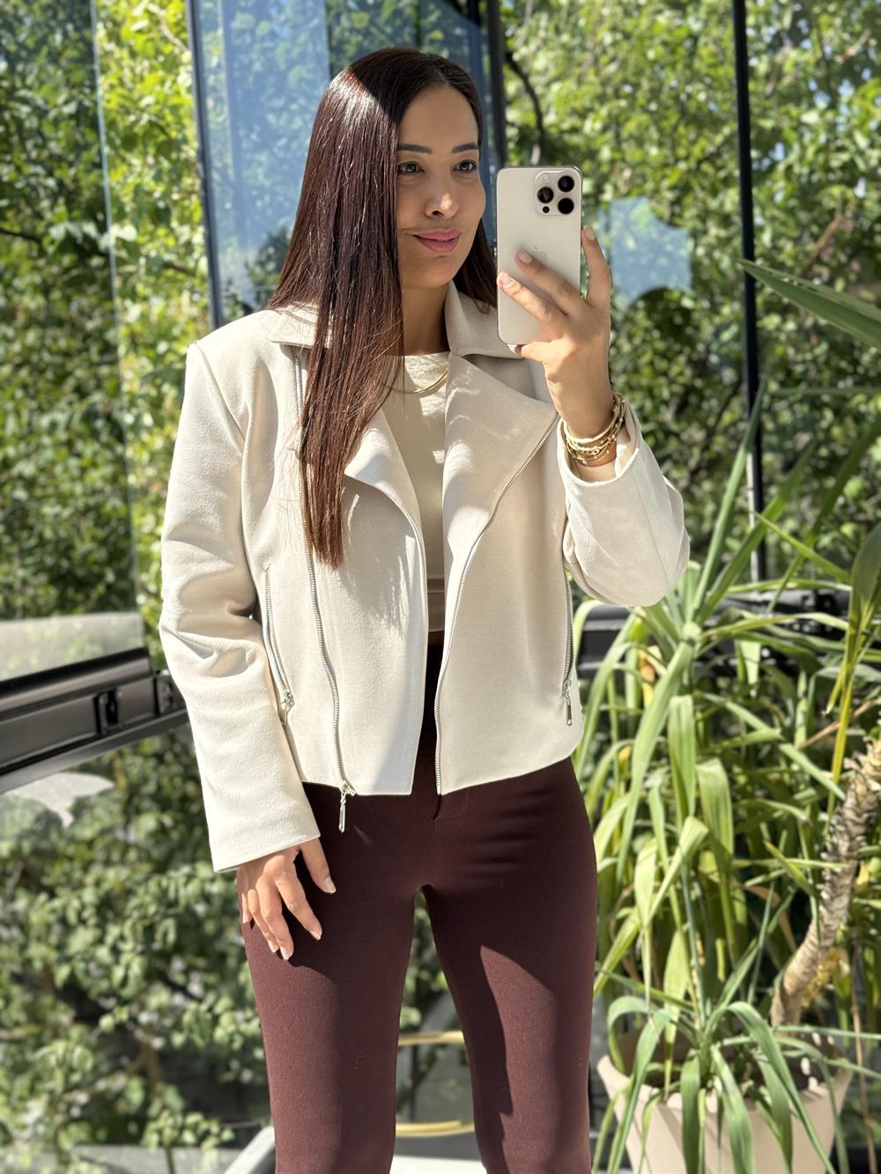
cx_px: 440
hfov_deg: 30.3
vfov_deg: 39.7
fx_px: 1629
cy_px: 587
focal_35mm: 48
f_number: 1.78
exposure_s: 1/828
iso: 80
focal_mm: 6.76
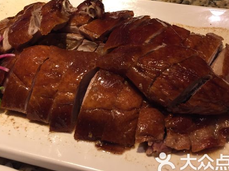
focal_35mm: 37
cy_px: 75
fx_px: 245
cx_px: 114
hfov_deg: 50.2
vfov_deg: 38.6
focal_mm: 4.15
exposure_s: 1/33
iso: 80
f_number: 2.2
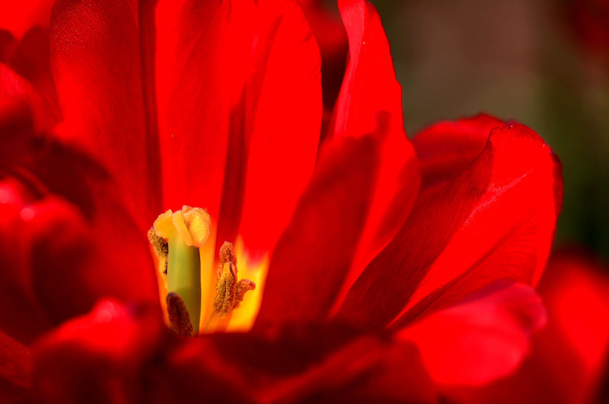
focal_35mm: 158
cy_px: 202
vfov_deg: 8.7
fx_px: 2659
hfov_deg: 13.1
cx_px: 304
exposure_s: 1/350
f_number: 5.6
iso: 140
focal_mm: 105
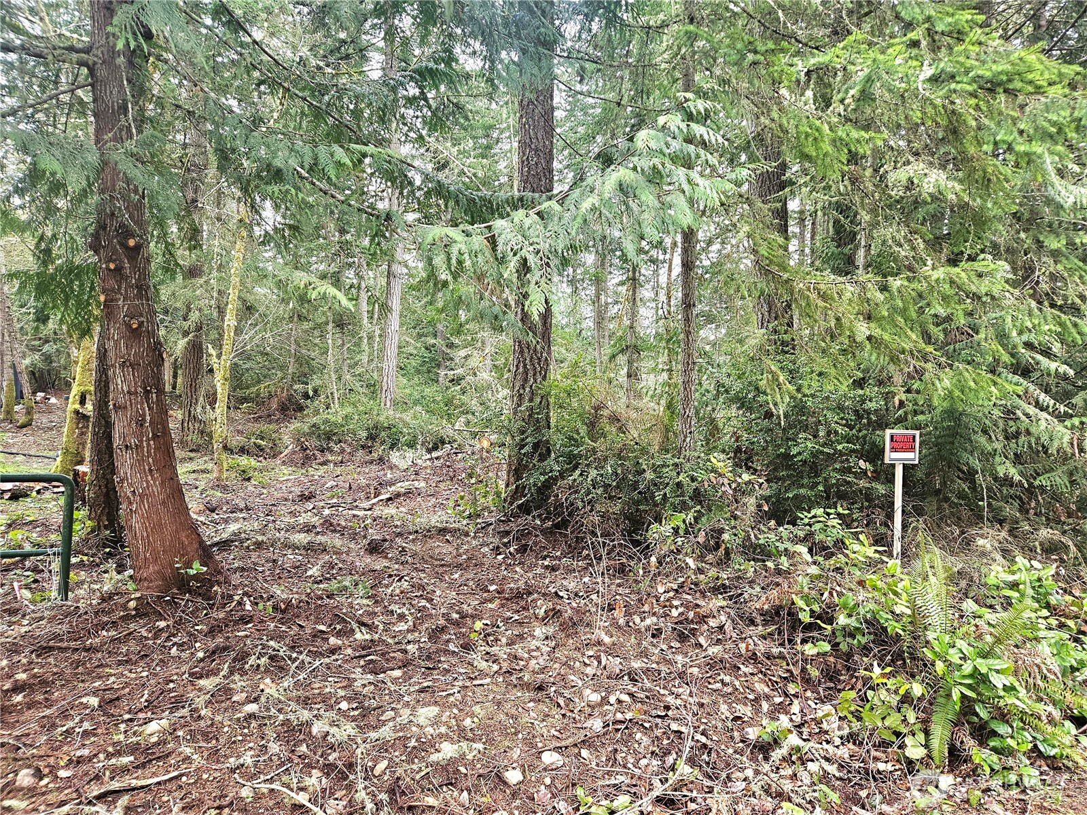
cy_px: 408
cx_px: 544
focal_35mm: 23
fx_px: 722
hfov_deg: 73.9
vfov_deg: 58.9
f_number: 1.8
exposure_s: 1/120
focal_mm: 5.4
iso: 200
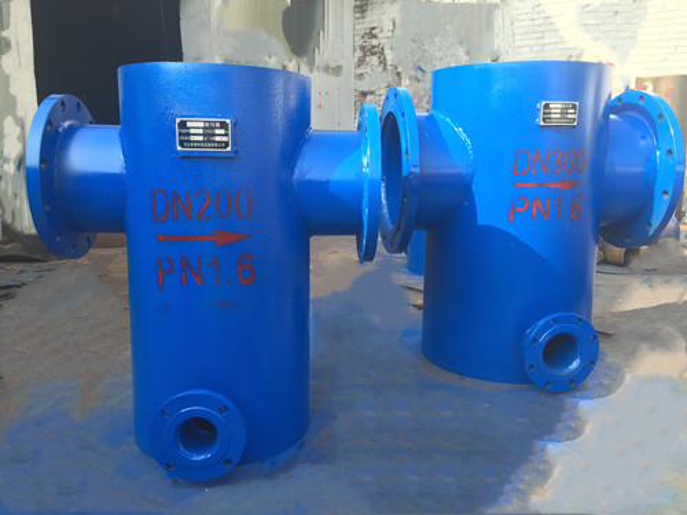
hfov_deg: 61.7
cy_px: 258
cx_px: 344
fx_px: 576
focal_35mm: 29
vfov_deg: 48.2
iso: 32
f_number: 2.2
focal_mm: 4.15
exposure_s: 1/421
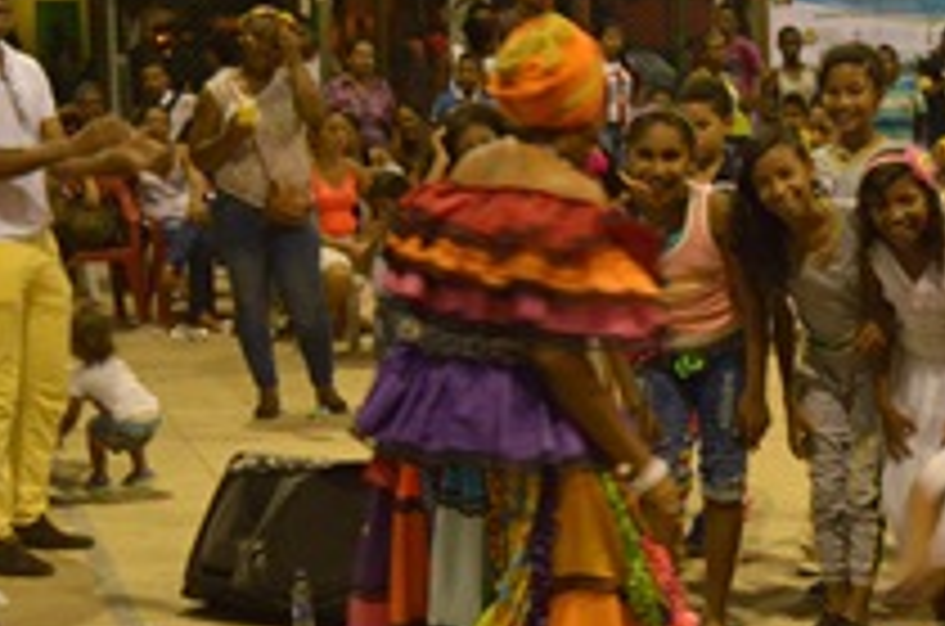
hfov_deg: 24.1
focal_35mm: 83
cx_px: 776
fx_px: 2174
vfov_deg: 16.2
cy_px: 536
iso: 800
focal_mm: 22
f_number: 4
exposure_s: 1/25
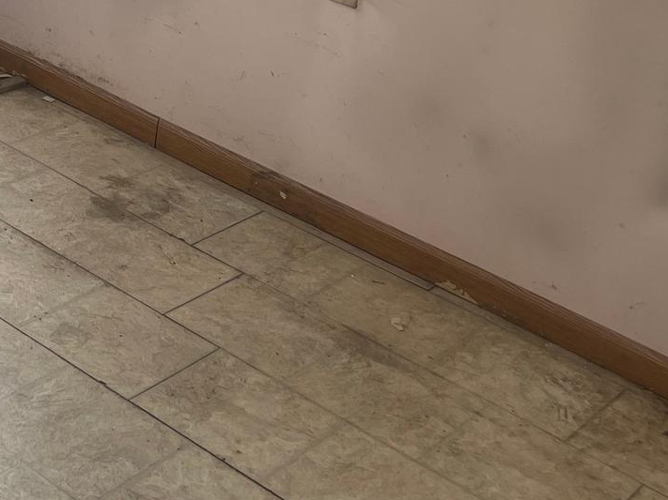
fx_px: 1389
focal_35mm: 72
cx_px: -25
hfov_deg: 25.5
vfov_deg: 19.6
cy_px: -43
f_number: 1.6
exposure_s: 1/121
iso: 50
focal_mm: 5.1
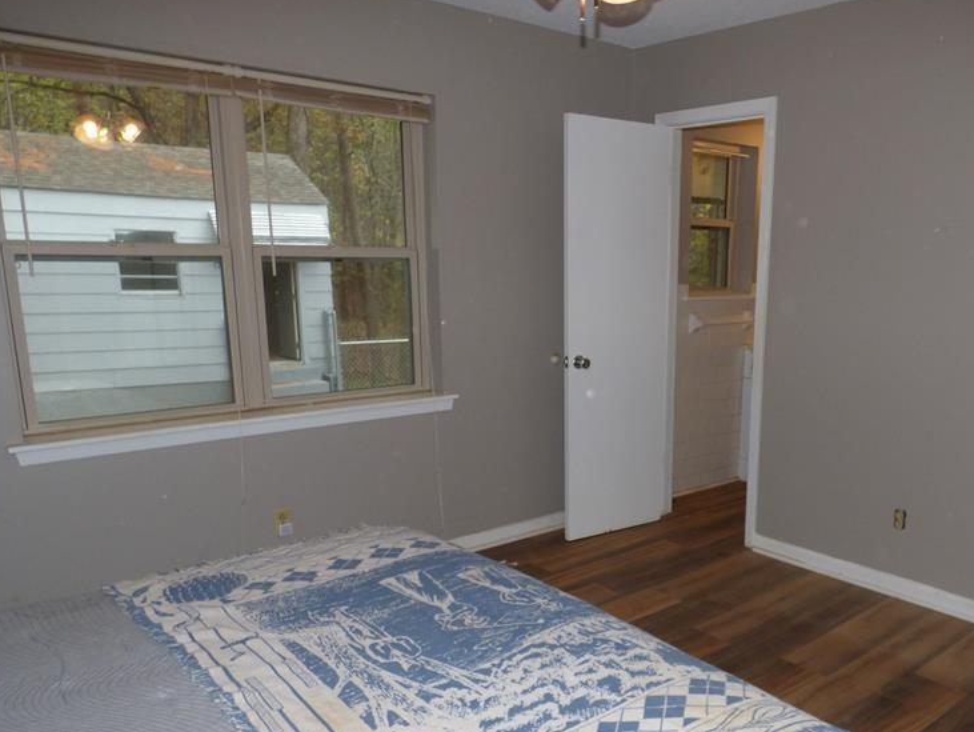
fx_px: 788
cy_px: 452
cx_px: 625
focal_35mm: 28
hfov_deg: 62.3
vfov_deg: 49.4
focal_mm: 3.58
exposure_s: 1/60
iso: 100
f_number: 2.8
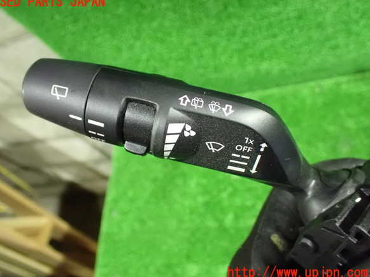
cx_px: 180
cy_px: 138
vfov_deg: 45.4
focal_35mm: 31
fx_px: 331
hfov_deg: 58.4
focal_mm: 5.4
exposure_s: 1/25
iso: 1600
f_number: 2.3
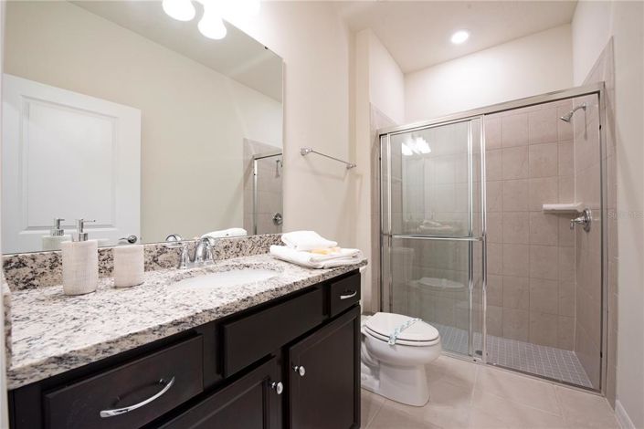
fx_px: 250
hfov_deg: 104.3
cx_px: 322
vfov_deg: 81.2
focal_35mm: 14
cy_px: 214
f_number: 10
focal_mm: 14
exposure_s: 1/10
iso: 500
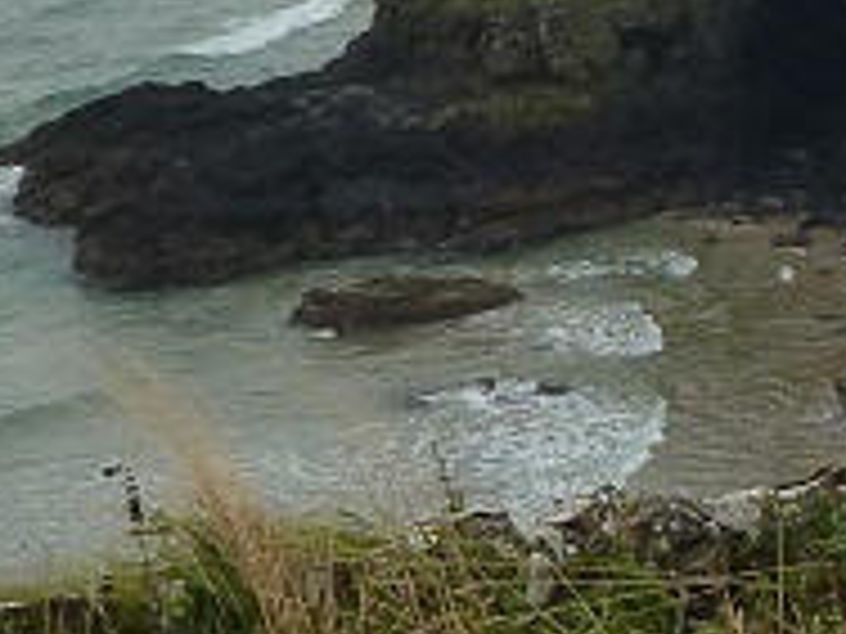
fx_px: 4399
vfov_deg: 8.0
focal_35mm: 180
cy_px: -517
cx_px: 986
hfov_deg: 10.8
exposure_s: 1/160
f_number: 4
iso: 160
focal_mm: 5.9
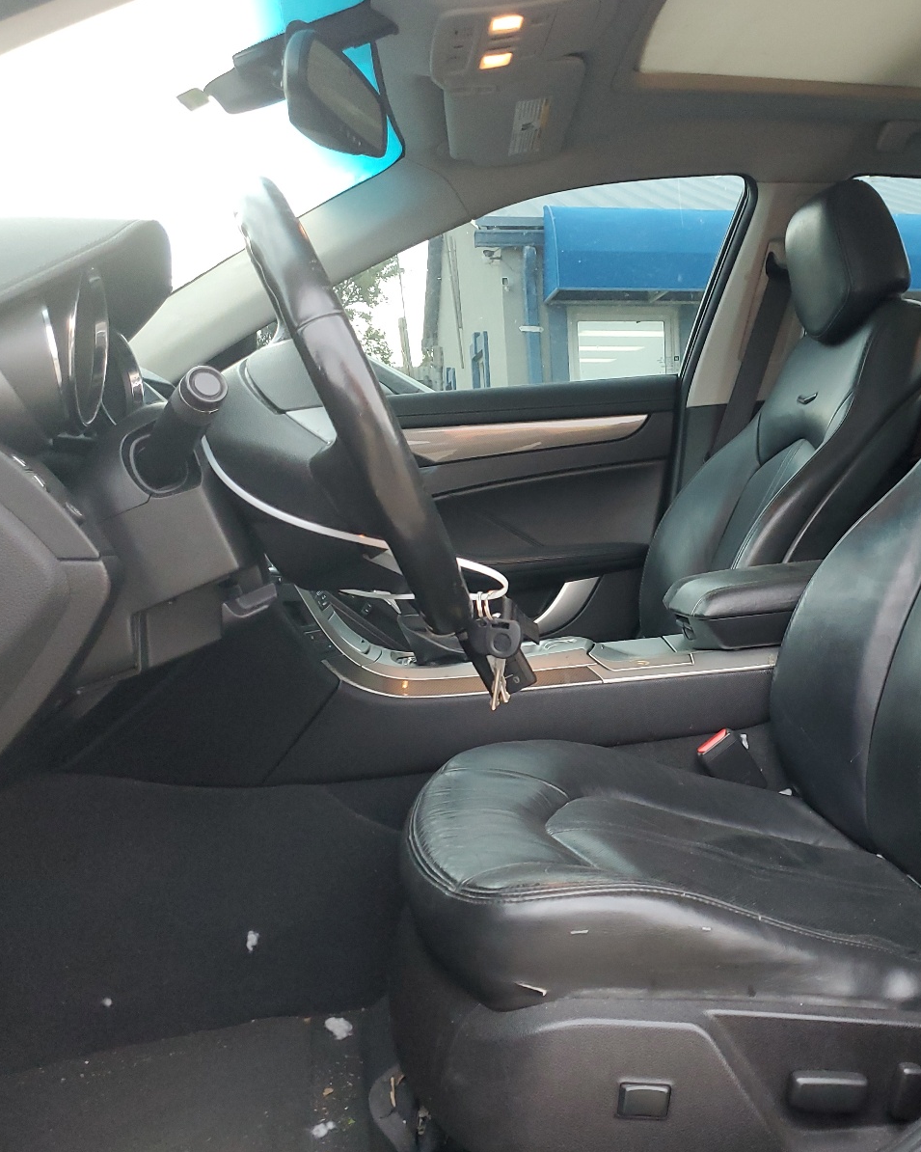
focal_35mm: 34
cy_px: 577
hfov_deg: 42.4
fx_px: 1159
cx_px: 657
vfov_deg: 52.8
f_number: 1.5
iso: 195
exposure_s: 1/60.2
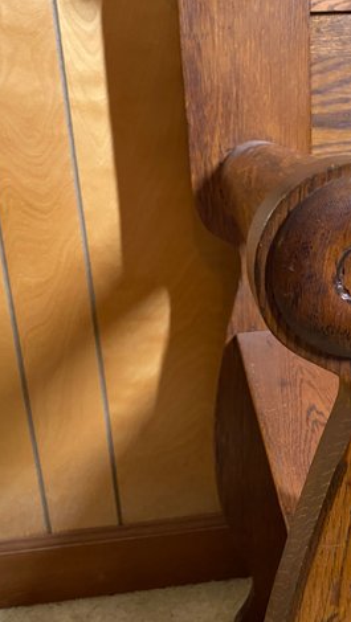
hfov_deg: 30.8
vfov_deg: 52.8
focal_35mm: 38
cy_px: 310
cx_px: 259
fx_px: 628
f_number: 1.8
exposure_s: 1/40
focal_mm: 4.25
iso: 400
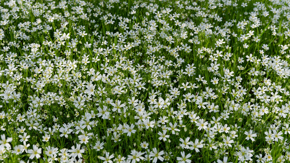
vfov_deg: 21.4
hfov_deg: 37.2
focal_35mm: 56
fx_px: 431
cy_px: 89
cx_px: 147
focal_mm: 44
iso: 400
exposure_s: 1/160
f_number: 9
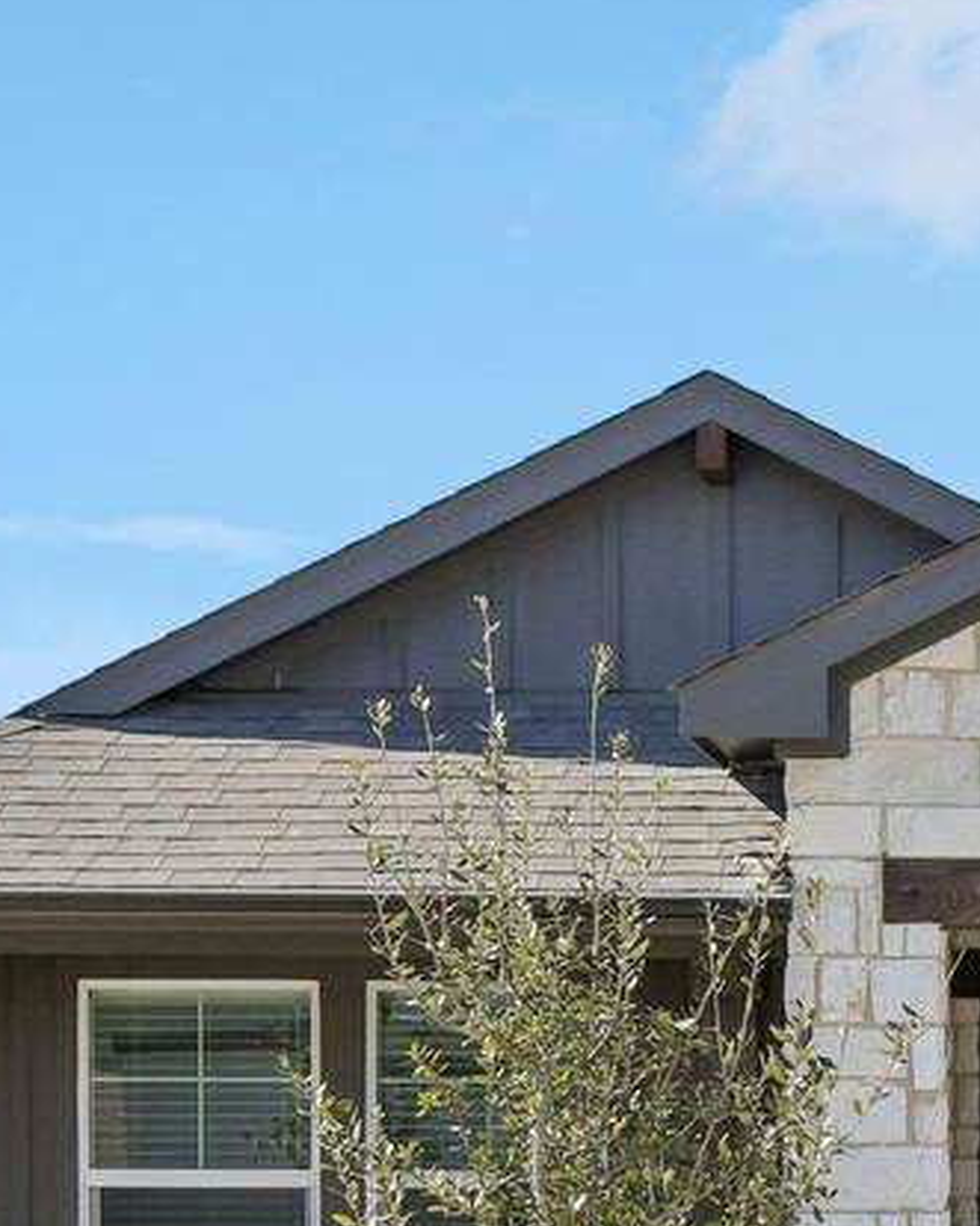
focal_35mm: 87
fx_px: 3155
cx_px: 1241
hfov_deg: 16.7
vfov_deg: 21.5
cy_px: 1100
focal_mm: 20
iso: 400
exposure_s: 1/1000
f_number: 8
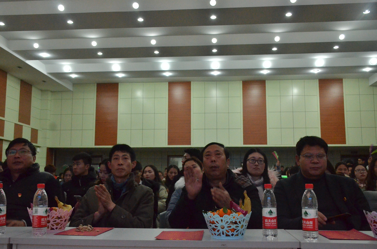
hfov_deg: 53.2
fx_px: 376
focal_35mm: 36
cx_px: 188
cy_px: 124
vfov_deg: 36.7
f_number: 5.6
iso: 4000
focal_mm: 24
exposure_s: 1/125
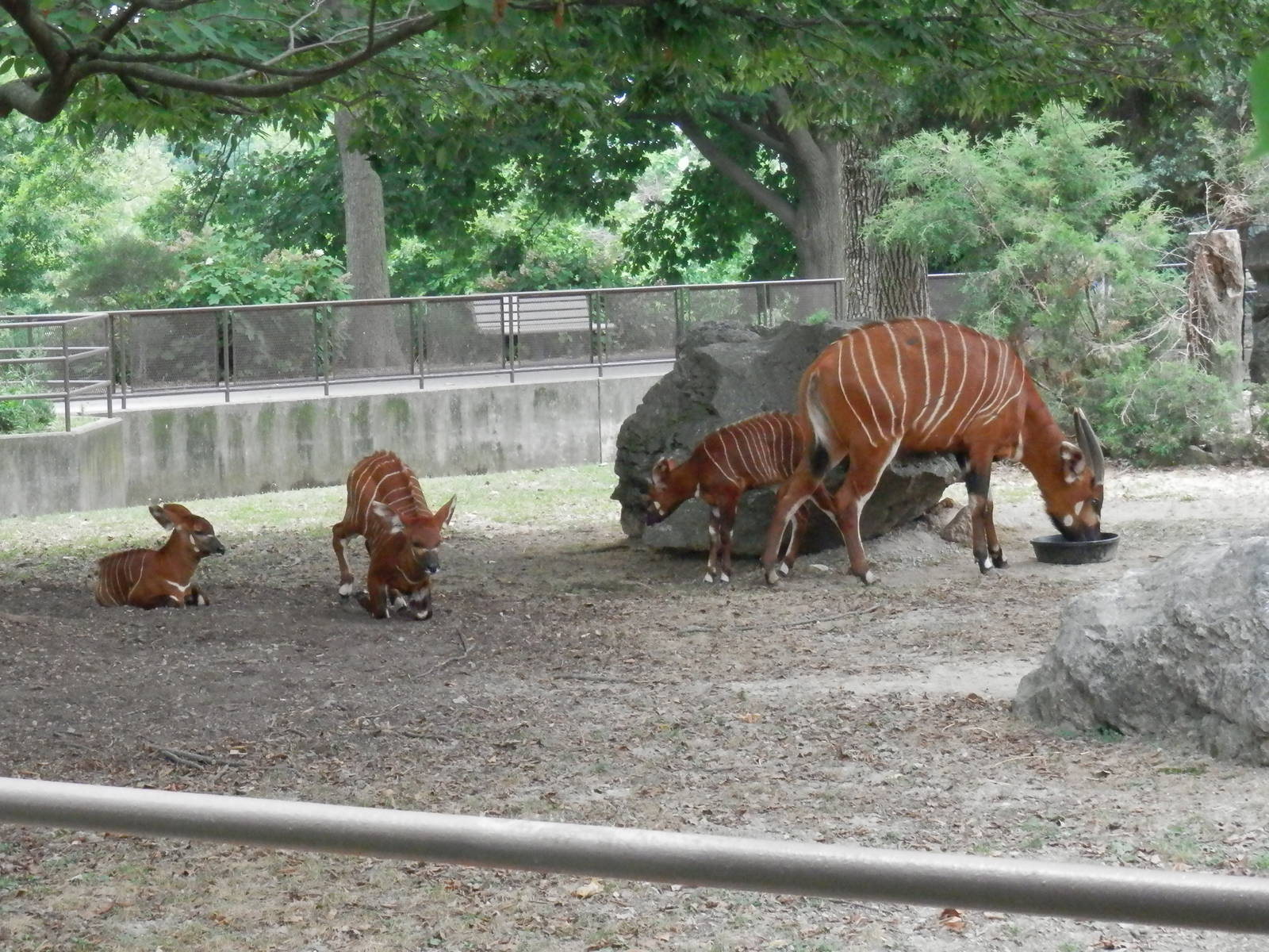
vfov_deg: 15.2
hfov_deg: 20.2
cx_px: 634
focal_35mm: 97
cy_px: 476
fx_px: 3556
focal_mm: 17.3
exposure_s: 1/400
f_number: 4.9
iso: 800
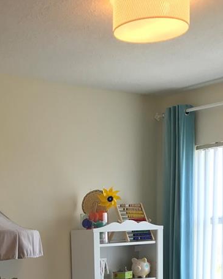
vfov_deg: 24.1
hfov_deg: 21.0
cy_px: 333
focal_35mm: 72
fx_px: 595
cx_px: 49
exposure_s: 1/61
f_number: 1.8
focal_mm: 3.99
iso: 25
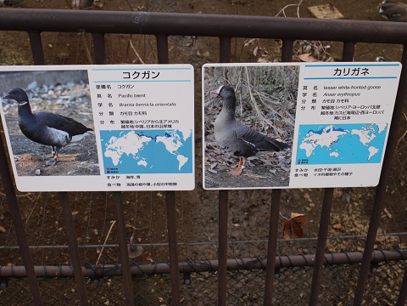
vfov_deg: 32.9
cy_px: 153
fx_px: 517
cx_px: 204
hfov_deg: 42.9
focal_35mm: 44
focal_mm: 22
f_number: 4.6
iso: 200
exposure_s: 1/30
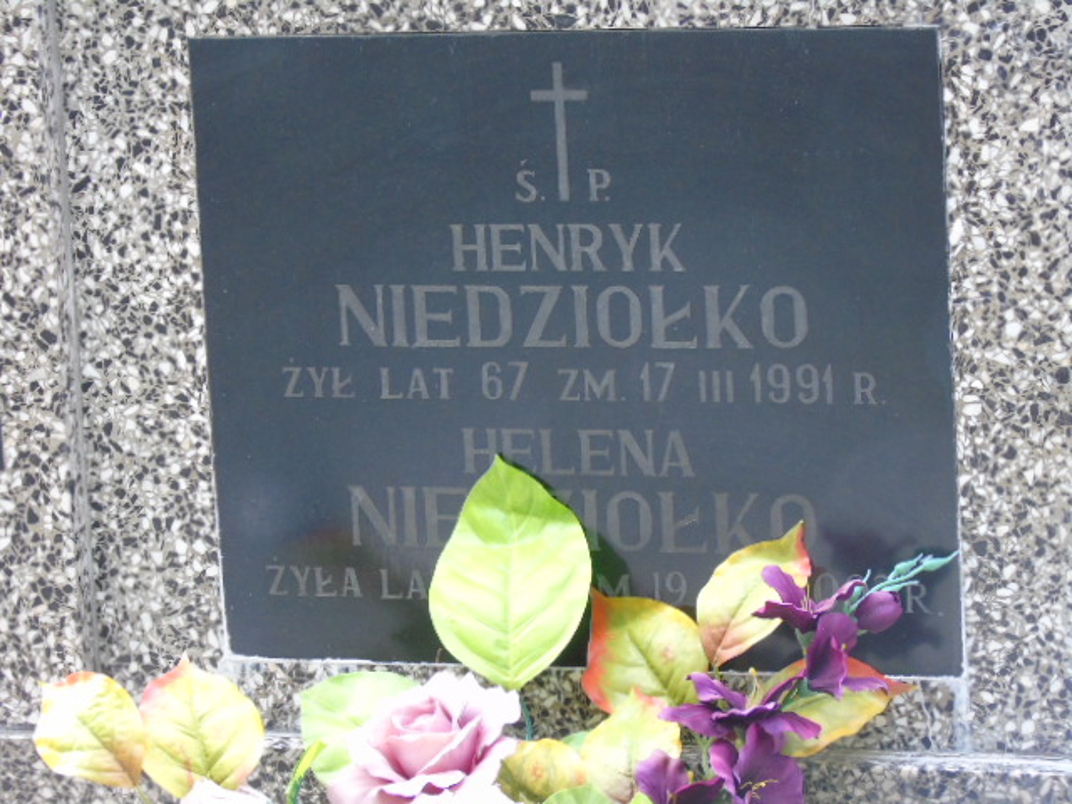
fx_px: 5017
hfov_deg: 12.2
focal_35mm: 162
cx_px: 536
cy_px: 402
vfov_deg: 9.2
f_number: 4.9
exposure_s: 1/100
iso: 400
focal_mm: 29
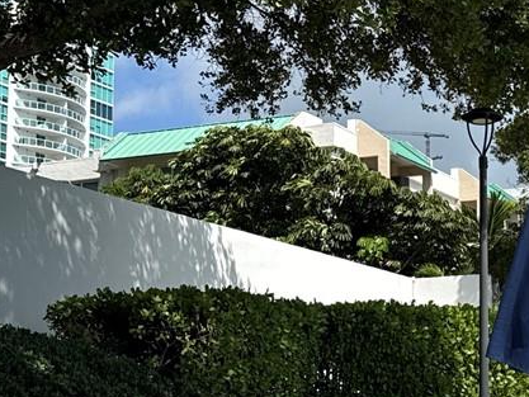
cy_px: 261
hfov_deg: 20.4
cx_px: 575
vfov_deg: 16.0
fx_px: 1406
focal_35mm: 92
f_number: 1.78
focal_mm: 6.76
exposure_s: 1/6711
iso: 80
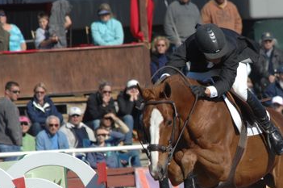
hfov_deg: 1.9
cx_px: 249
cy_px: 143
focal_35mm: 1094
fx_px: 8588
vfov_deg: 1.3
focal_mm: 400
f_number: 11
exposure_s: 1/640
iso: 400
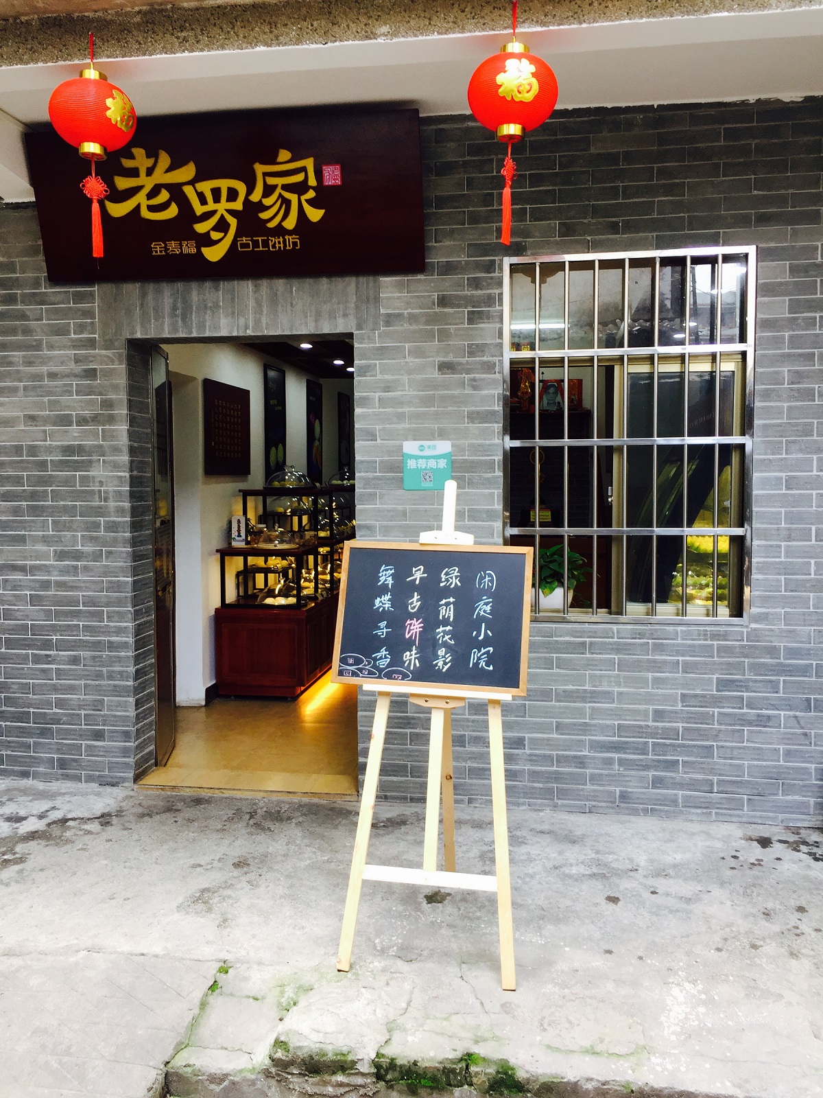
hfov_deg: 48.2
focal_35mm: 29
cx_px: 412
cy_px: 549
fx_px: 919
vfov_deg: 61.7
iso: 50
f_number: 2.2
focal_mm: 4.15
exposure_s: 1/100
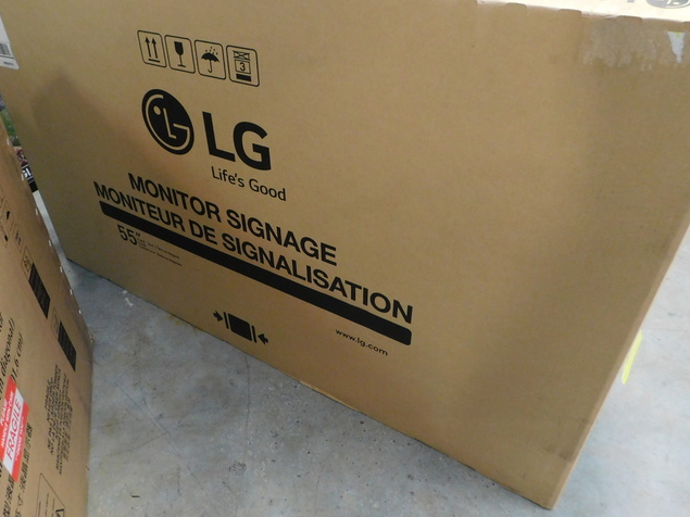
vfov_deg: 49.7
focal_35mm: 28
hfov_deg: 63.0
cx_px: 284
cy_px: 240
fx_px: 558
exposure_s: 1/15
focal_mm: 4
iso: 400
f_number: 3
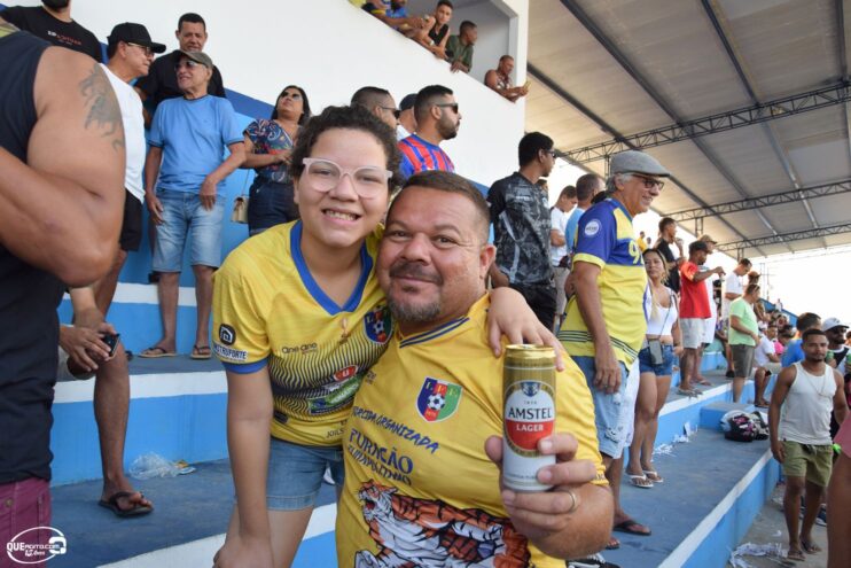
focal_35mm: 27
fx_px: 638
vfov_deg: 47.9
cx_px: 426
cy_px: 284
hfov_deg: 67.4
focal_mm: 18
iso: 400
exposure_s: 1/160
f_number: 7.1
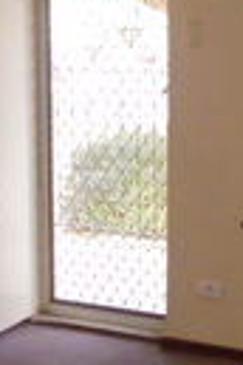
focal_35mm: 116
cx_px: 99
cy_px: 201
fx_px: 1174
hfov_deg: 11.8
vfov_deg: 17.6
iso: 250
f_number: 3.1
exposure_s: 1/30
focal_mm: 6.3
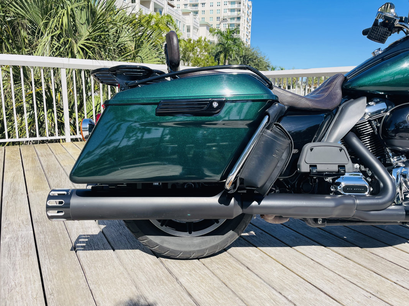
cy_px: 153
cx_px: 204
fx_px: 307
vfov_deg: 53.1
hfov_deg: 67.3
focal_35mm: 26
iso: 32
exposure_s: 1/2053
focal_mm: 4.2
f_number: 1.6
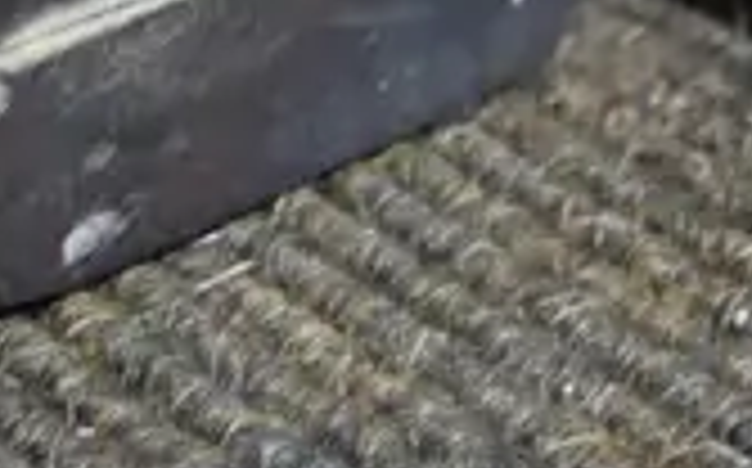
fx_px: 4259
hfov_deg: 9.9
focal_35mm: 208
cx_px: -275
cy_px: -1136
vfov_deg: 5.7
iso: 800
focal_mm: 16
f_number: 3.6
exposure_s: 1/60
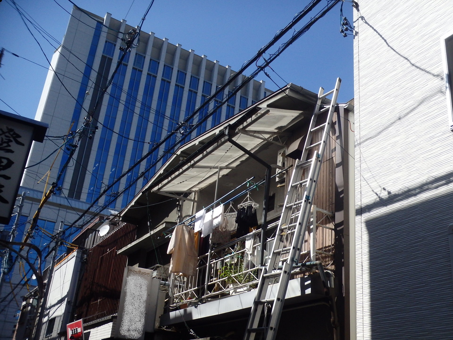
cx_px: 226
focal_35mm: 38
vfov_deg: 37.7
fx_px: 497
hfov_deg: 49.0
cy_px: 170
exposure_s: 1/250
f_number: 13
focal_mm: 6.8
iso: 320
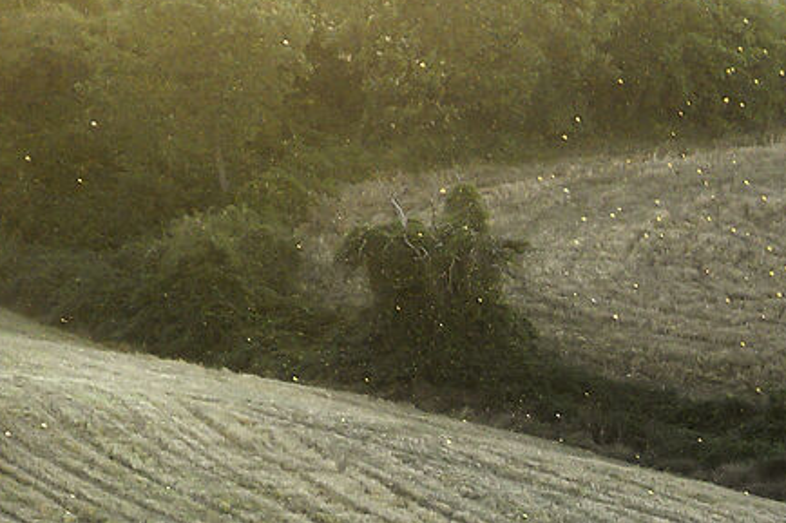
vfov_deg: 1.2
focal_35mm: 1107
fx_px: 24159
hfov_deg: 1.9
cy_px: 1362
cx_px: 1494
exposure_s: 1/200
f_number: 8
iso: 100
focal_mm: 200
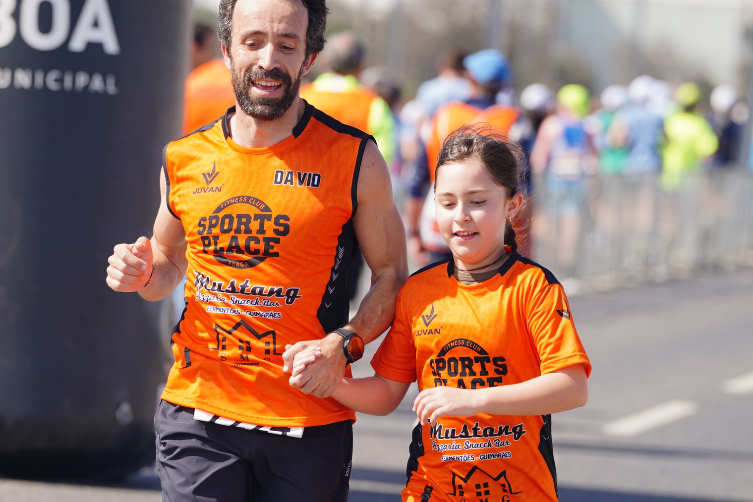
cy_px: 238
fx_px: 7049
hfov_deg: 6.1
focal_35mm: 337
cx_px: 304
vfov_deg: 4.1
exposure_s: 1/1250
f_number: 4.5
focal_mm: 200
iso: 200
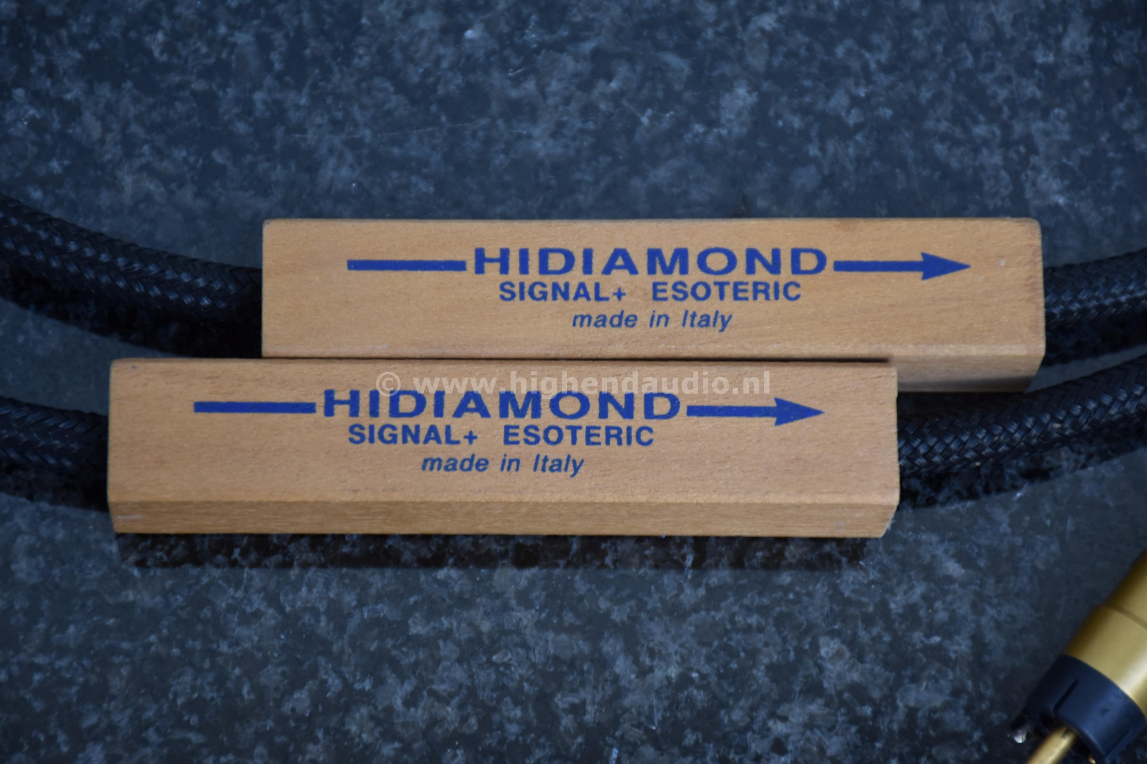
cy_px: 382
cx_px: 574
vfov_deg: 8.2
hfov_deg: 12.2
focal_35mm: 168
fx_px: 5352
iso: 400
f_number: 5.6
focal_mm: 112
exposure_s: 1/80
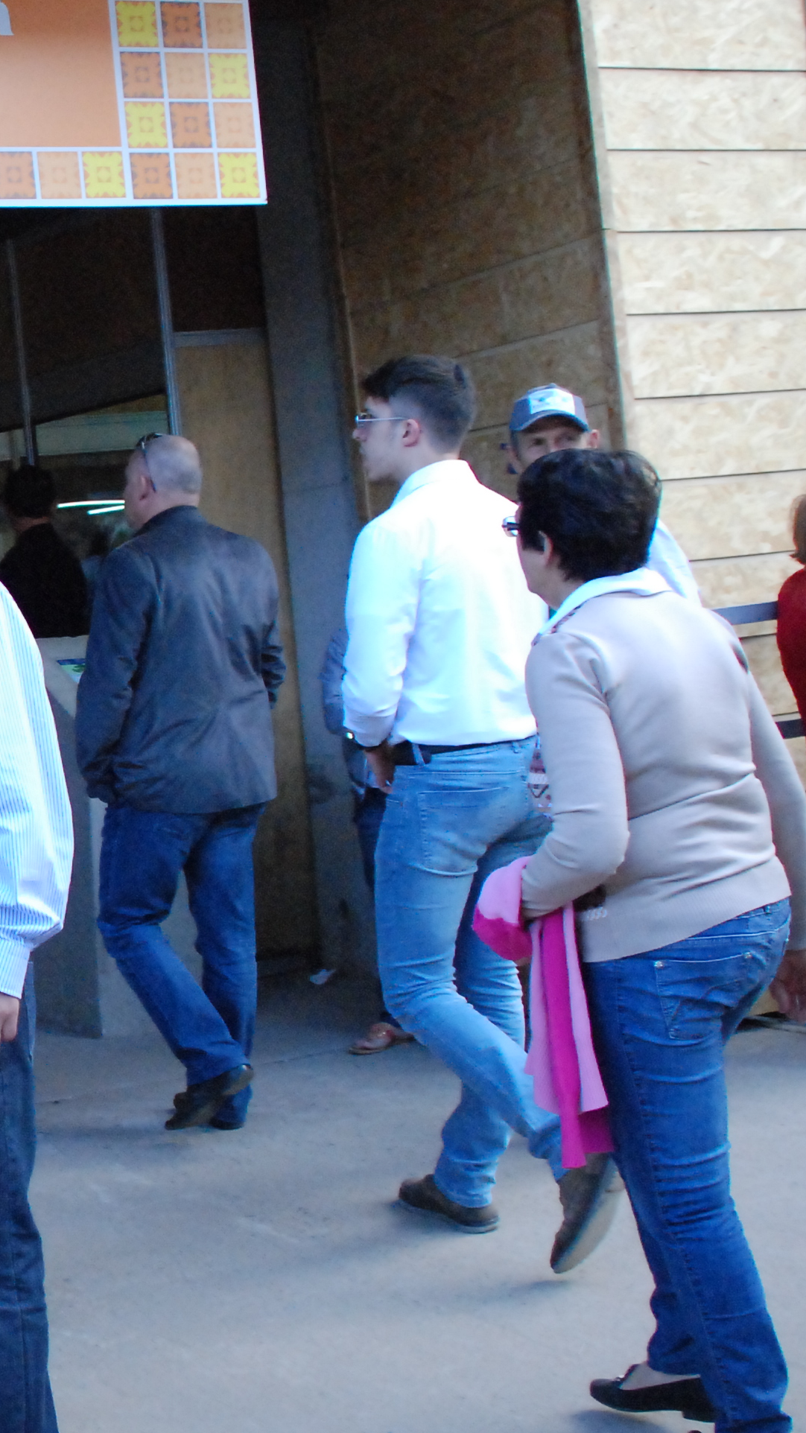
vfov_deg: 36.6
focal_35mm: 57
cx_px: -392
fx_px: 2166
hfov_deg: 18.7
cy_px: 734
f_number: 3.5
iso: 1600
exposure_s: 1/640
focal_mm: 18
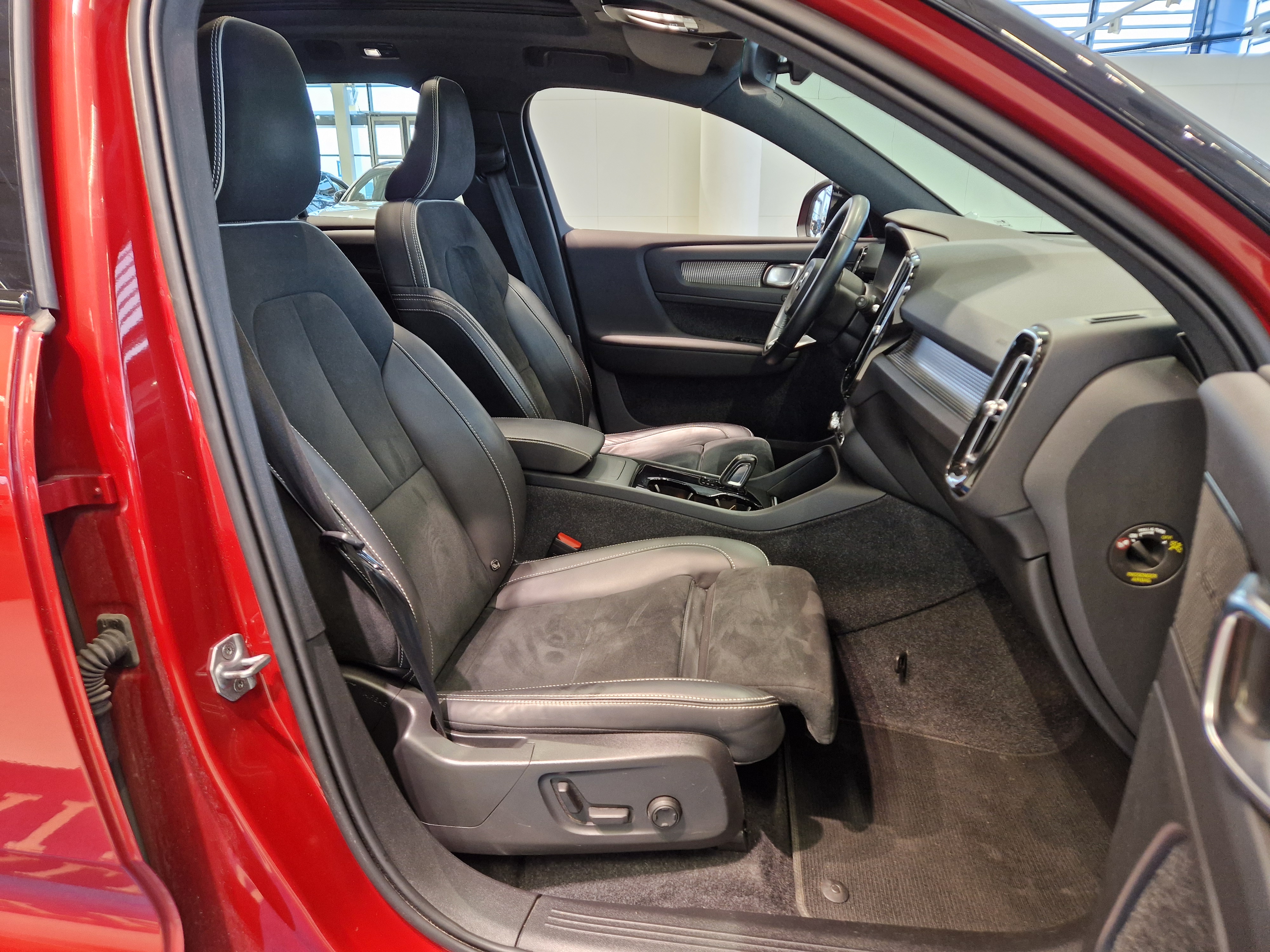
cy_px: 476
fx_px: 844
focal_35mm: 23
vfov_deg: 58.9
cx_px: 635
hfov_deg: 73.9
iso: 250
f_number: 1.8
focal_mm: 5.4
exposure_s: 1/100
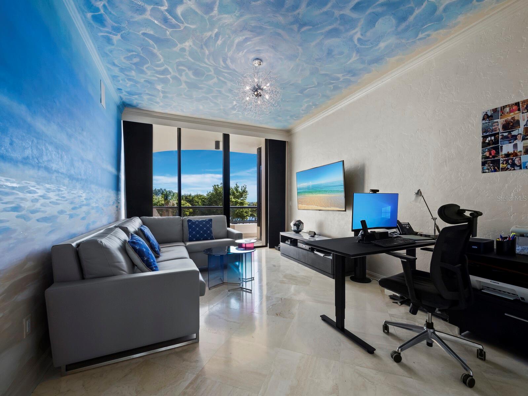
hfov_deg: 102.0
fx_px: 214
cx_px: 264
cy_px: 198
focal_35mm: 14
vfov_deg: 85.7
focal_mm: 7
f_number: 11
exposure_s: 1/10
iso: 400
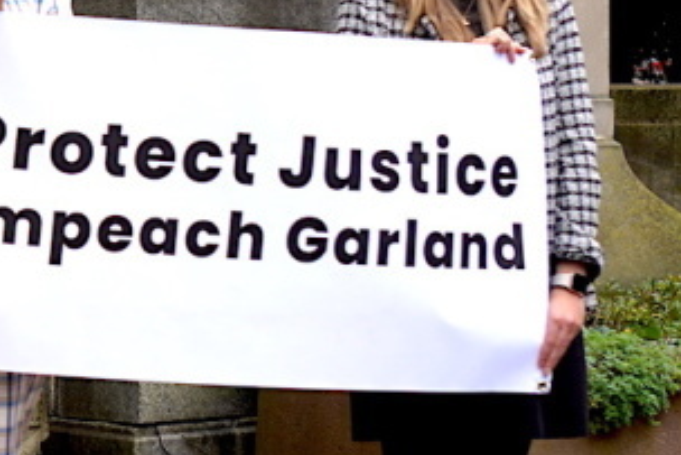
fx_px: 4360
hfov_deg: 8.8
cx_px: -249
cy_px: 161
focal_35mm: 230
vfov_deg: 6.0
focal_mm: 55
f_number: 4.5
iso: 125
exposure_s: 1/160
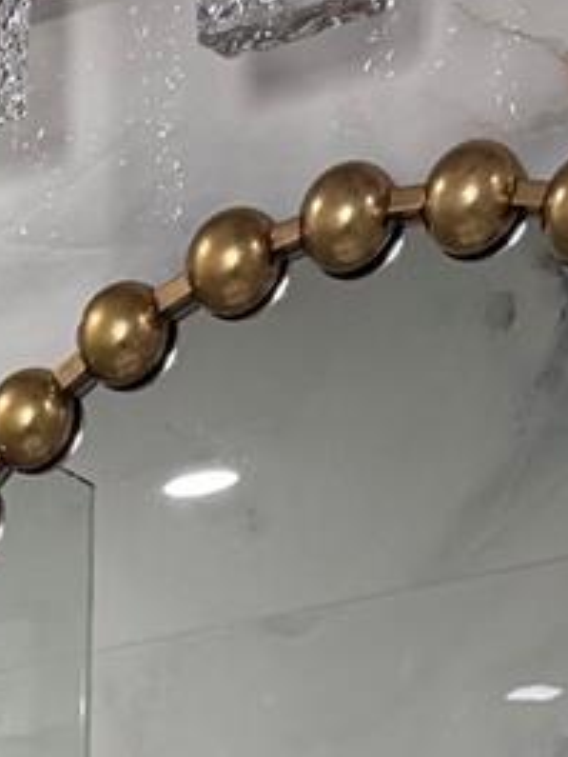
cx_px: -588
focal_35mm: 139
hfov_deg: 9.9
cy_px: 2062
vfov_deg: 10.9
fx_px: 3039
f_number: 1.78
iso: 160
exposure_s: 1/120
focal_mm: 6.76
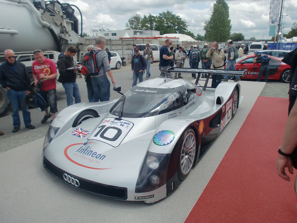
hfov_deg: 67.3
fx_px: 223
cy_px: 112
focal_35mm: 26
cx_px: 148
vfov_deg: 53.1
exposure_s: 1/250
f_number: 7.8
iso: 64
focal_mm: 4.65
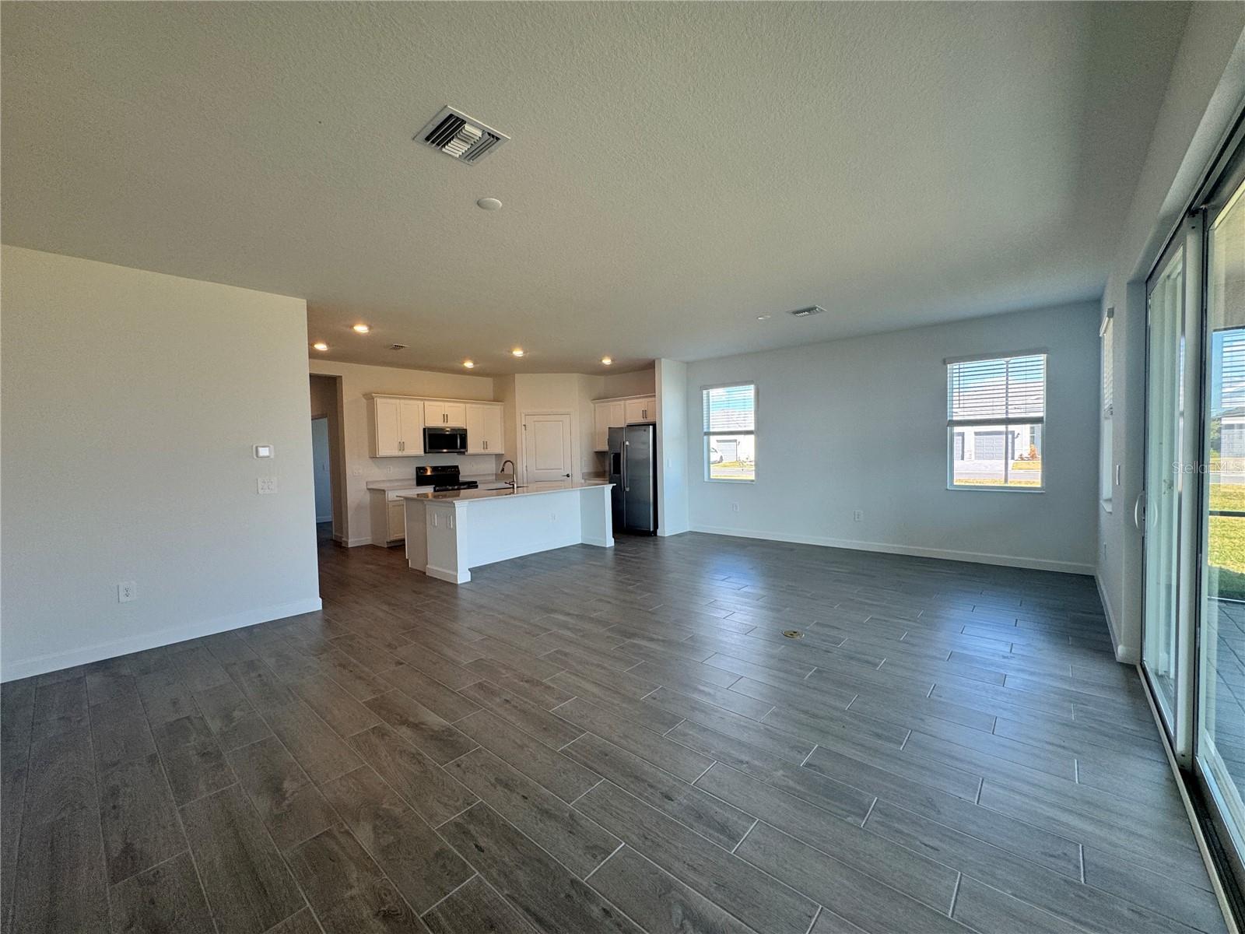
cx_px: 622
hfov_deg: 102.1
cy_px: 467
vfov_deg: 85.7
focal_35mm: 14
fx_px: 504
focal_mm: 2.22
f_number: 2.2
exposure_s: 1/120
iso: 100
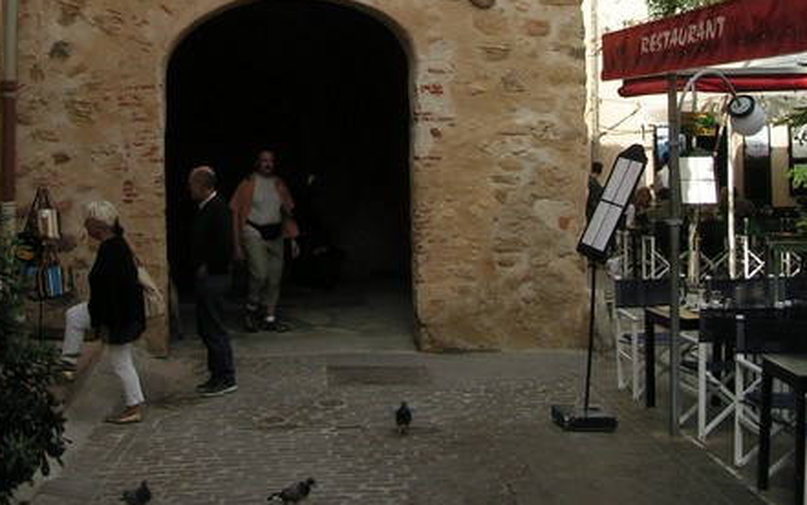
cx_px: 395
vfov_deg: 22.1
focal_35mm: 56
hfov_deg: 36.3
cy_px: -28
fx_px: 1232
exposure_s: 1/200
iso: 50
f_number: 5.6
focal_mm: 5.8
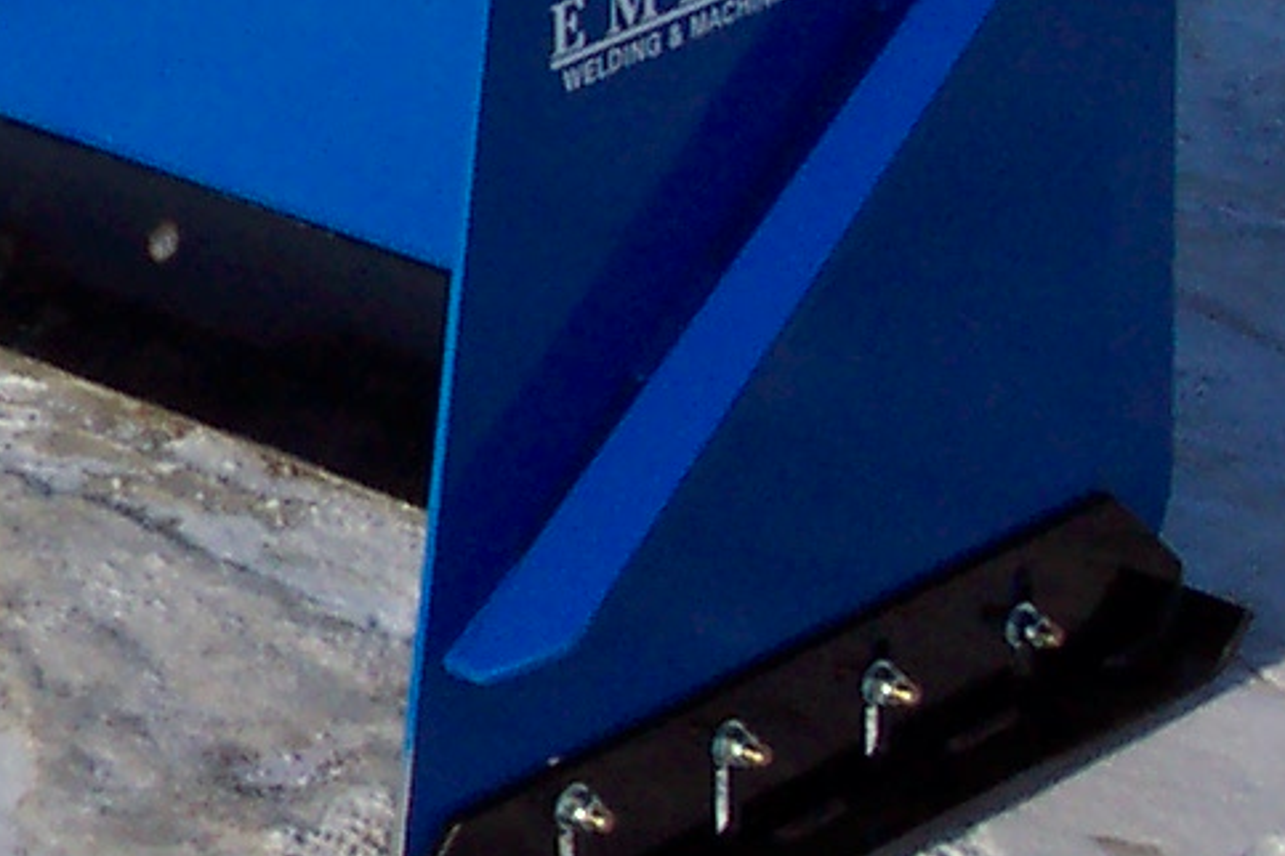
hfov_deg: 11.7
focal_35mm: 170
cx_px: -524
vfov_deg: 8.0
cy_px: -175
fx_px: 6068
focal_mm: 8
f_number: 4.8
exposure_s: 1/1000
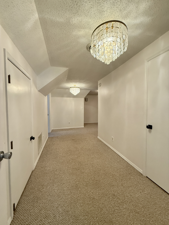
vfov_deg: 102.1
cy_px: 112
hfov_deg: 85.7
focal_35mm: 14
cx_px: 84
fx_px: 91
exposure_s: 1/120
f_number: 2.2
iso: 400
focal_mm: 2.22
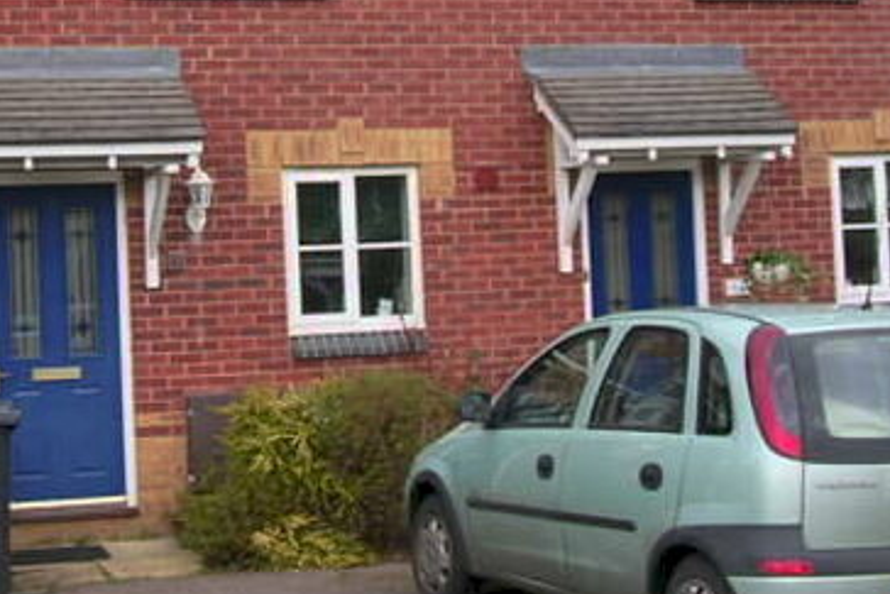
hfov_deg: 26.5
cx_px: 320
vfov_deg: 17.7
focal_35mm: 76
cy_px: 79
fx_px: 1880
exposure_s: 1/145
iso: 100
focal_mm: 5.8
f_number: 2.8
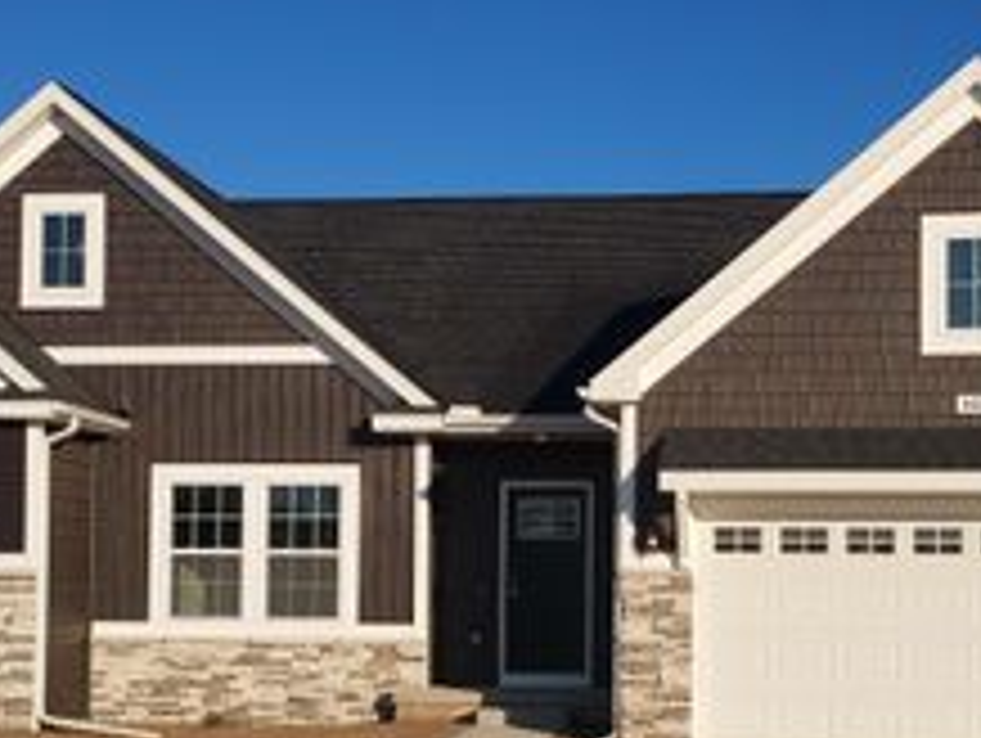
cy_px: 551
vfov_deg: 26.3
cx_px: 657
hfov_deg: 34.6
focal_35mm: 55
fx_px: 1560
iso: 40
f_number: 1.8
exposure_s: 1/2016
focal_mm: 4.6
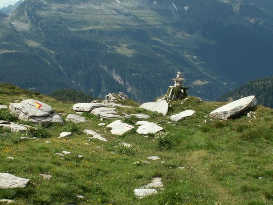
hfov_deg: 37.5
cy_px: 102
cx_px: 136
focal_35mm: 51
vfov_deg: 28.6
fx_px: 402
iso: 50
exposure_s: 1/160
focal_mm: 8.52
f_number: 7.1
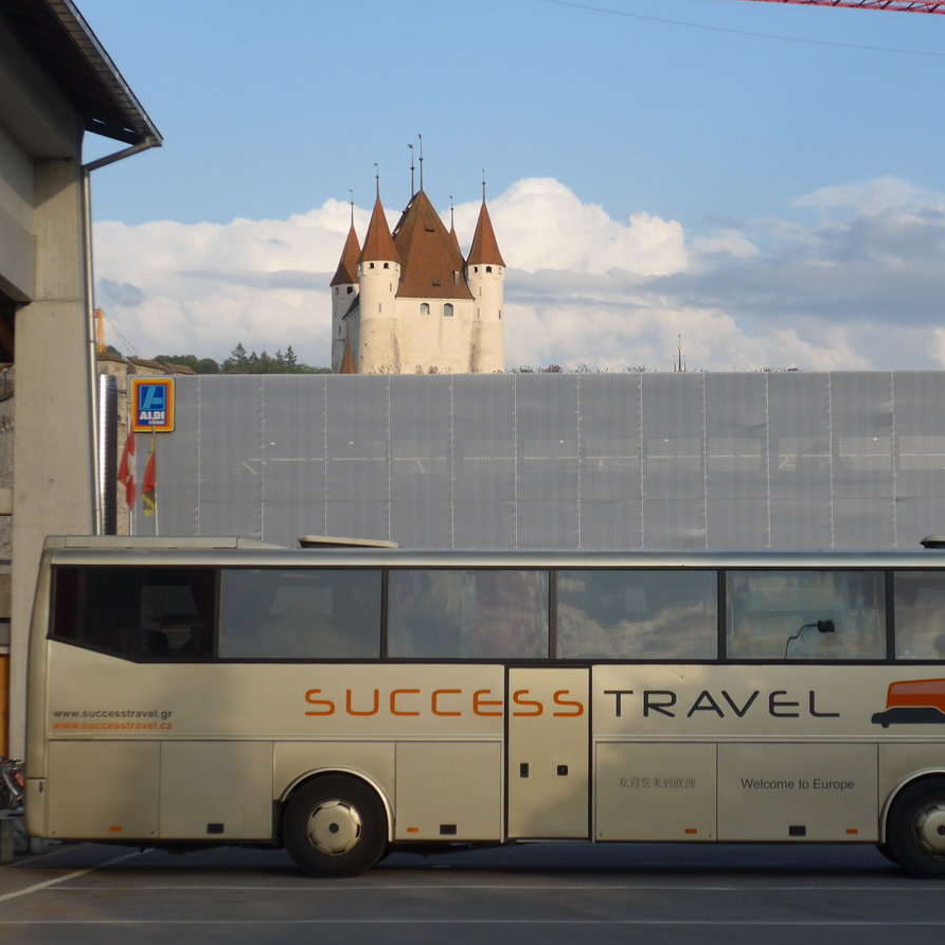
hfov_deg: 19.7
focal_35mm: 88
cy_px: 476
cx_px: 584
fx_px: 2718
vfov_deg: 19.7
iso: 80
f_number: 4.2
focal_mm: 15
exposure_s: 1/500
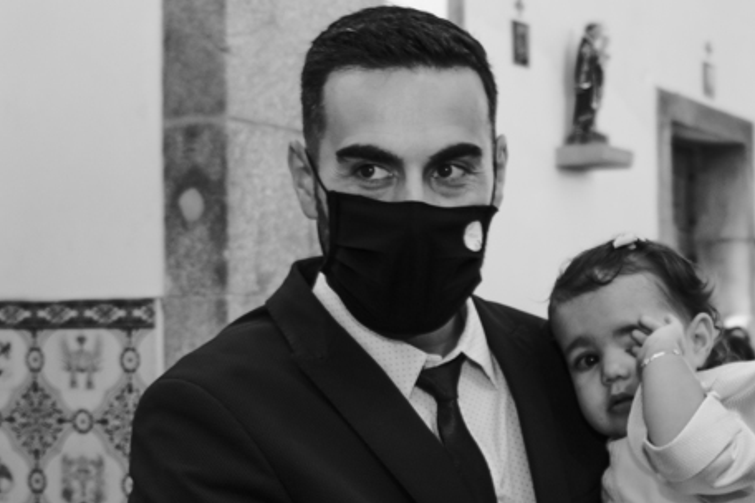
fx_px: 1489
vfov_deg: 19.0
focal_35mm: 71
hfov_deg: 27.9
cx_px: 608
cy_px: 382
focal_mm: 18
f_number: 2.8
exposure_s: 1/100
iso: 400
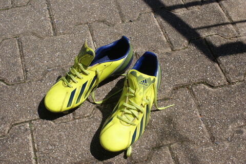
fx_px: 359
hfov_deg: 37.8
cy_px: 82
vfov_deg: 25.8
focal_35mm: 52
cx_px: 123
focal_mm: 35
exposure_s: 1/250
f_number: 11
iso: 100
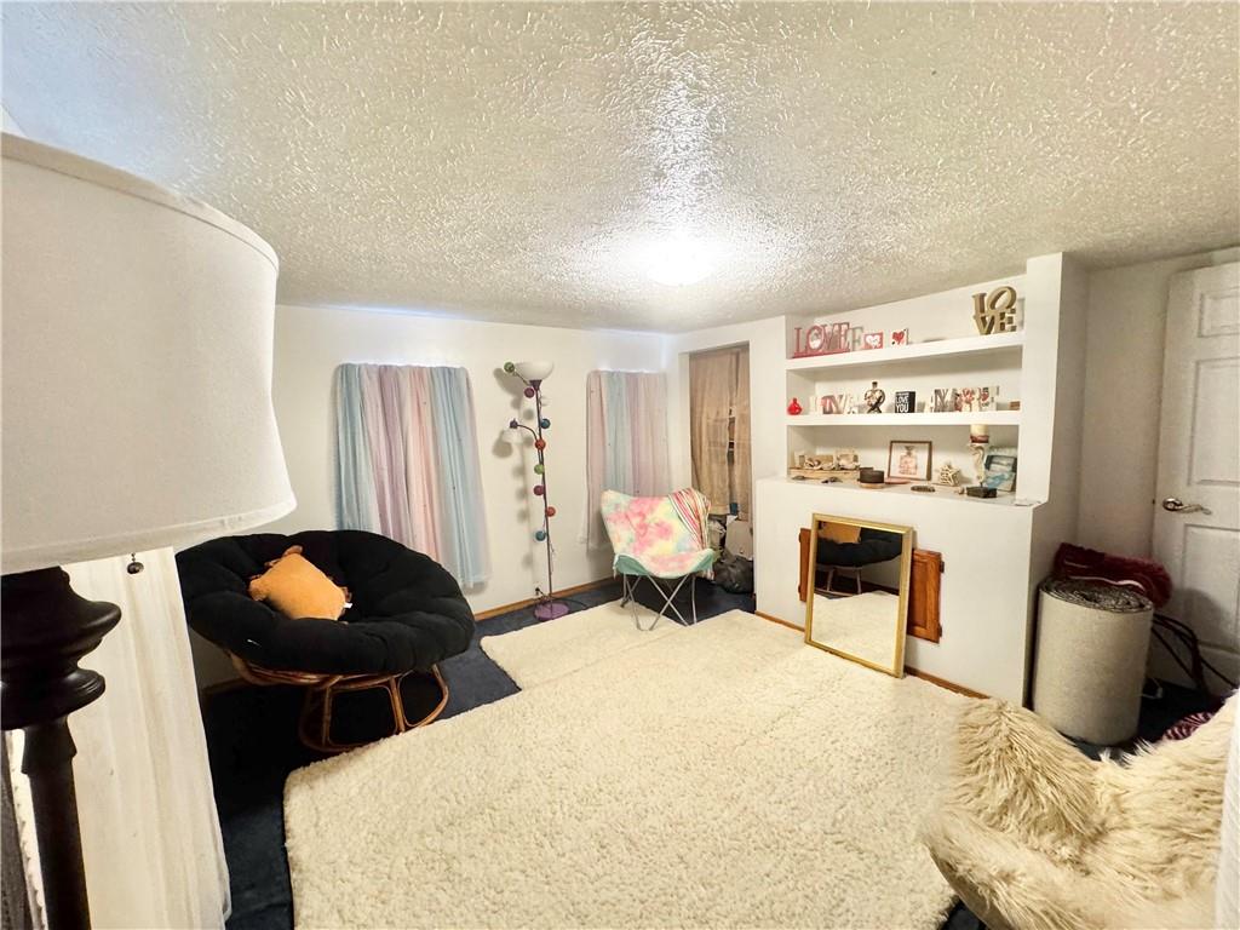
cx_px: 620
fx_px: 502
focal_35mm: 14
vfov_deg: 85.7
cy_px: 465
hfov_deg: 102.1
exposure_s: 1/60
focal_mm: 2.22
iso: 400
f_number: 2.2
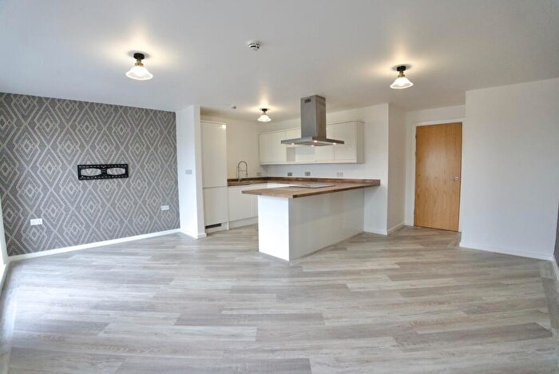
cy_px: 187
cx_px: 280
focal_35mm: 16
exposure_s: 1/250
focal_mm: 16.5
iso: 4000
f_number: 8
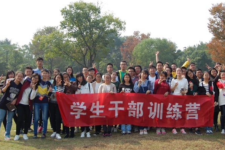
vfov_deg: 28.7
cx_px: 126
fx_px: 291
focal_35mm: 47
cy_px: 57
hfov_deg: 42.1
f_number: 8
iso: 200
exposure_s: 1/250
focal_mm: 23
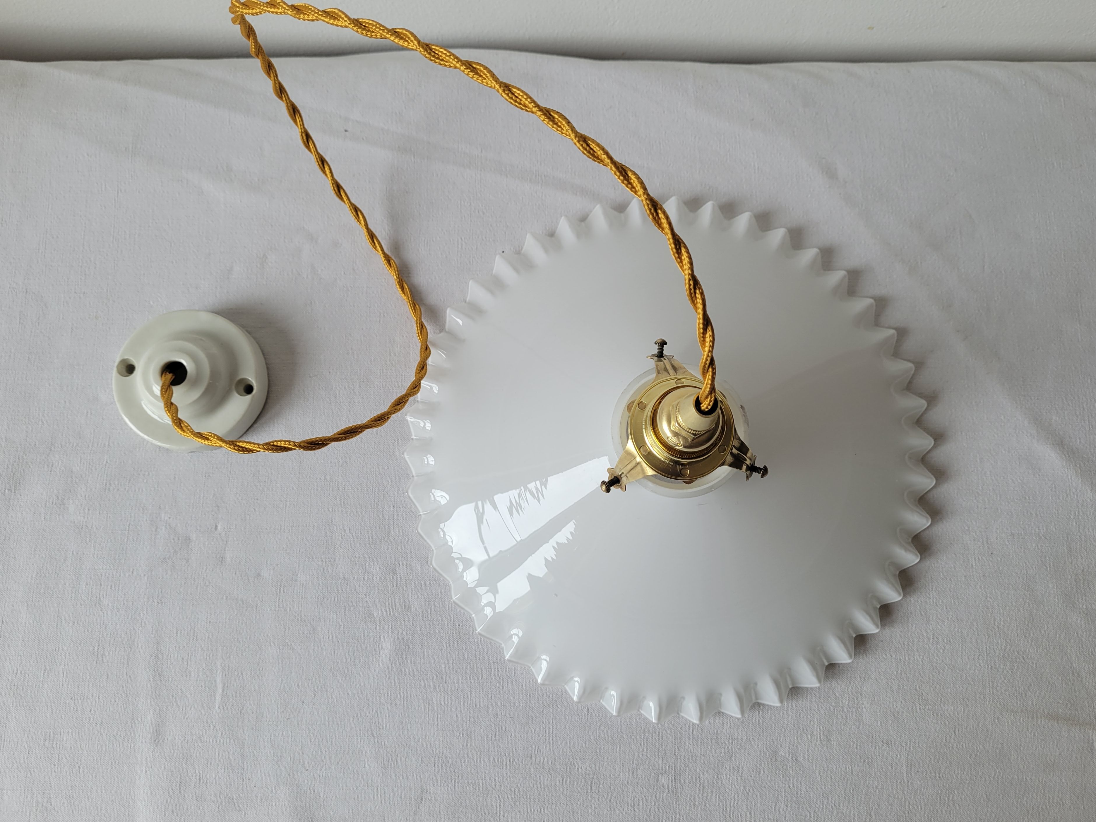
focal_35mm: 28
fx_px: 887
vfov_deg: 49.7
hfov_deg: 63.4
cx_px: 571
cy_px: 433
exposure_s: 1/100
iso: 50
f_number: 1.8
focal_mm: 5.4
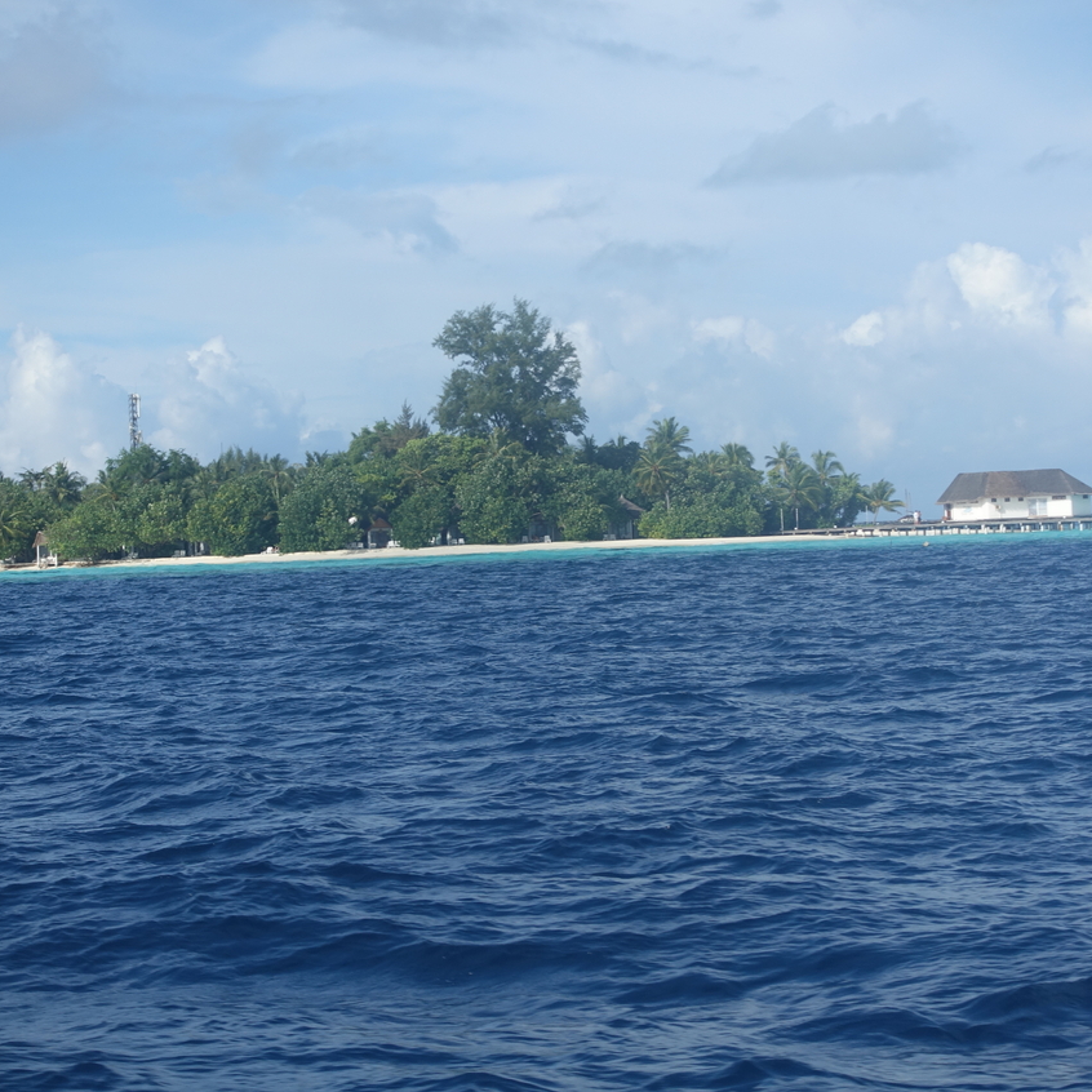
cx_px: 479
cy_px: 548
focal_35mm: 90
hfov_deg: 19.3
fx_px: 3212
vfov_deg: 19.3
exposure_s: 1/160
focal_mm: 25.7
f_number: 4
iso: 125
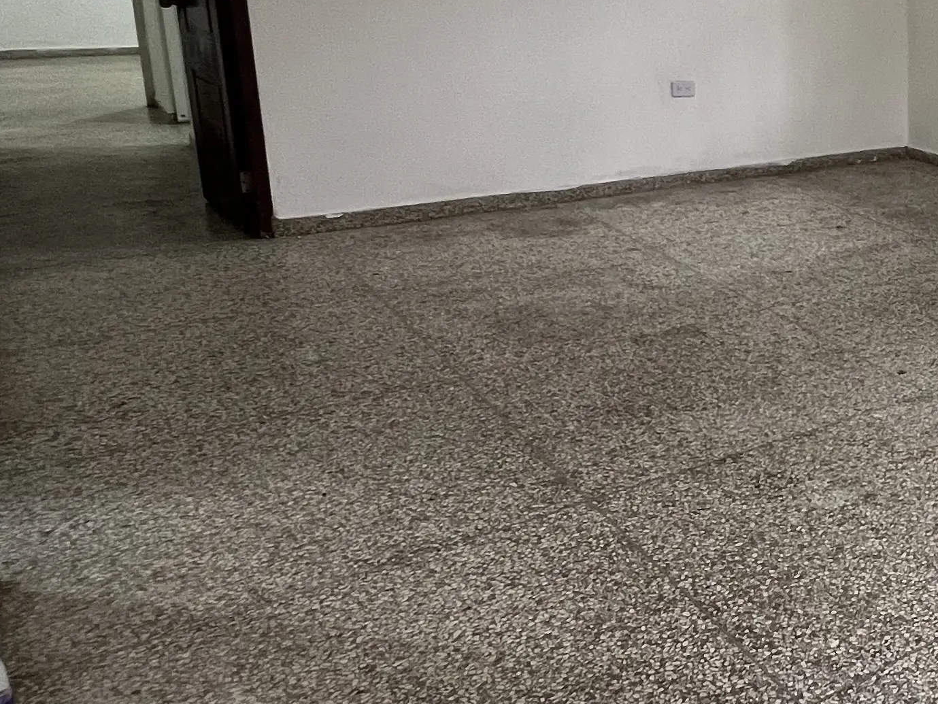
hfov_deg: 36.6
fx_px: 1030
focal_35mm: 38
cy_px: 197
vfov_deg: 37.0
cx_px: 1148
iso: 160
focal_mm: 1.57
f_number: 1.8
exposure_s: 1/99
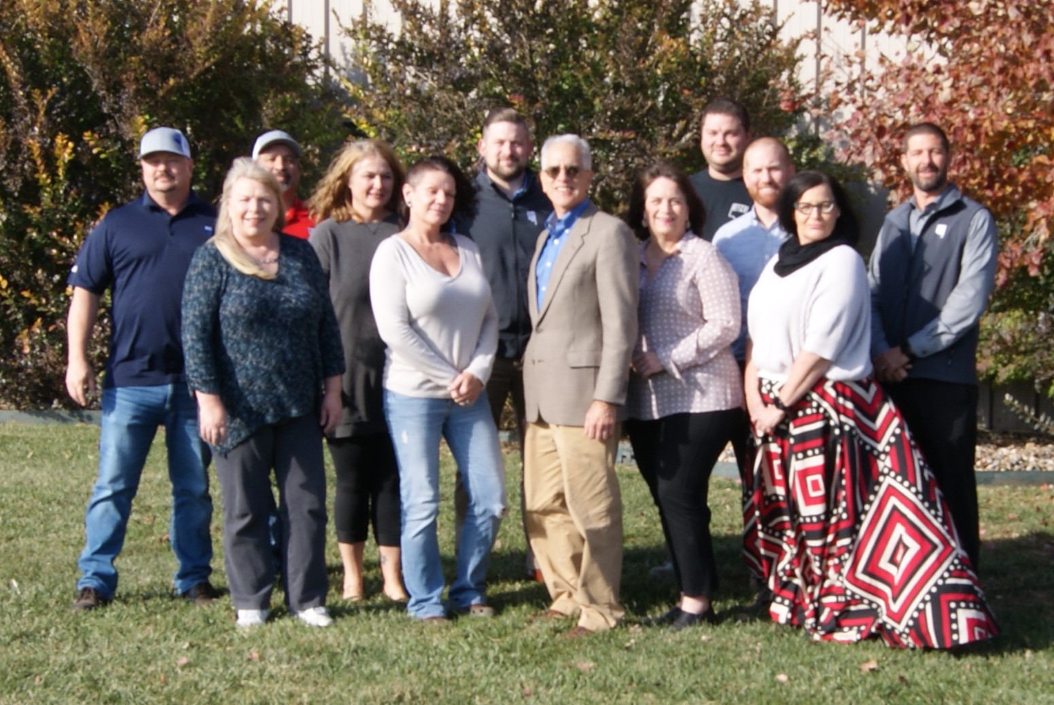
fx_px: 967
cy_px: 352
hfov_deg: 57.2
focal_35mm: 33
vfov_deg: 40.1
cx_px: 527
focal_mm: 22
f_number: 10
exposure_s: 1/80
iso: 100
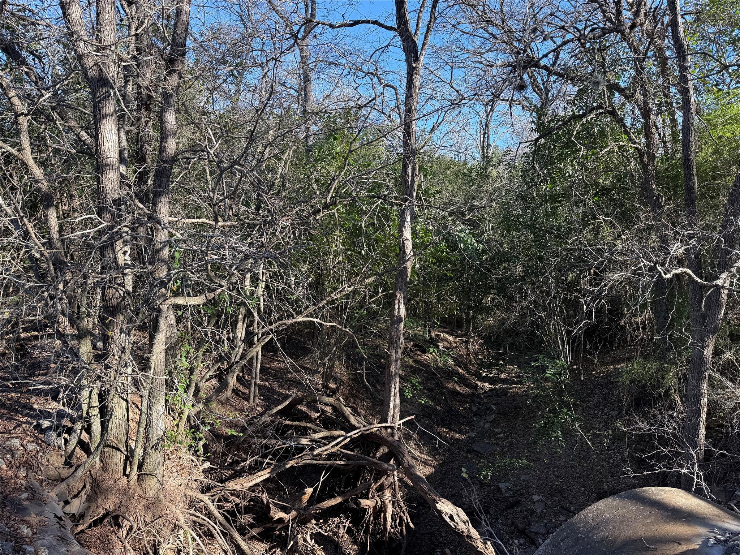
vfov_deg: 56.8
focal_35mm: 24
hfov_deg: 71.6
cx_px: 370
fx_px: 513
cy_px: 278
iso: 100
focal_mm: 6.76
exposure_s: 1/612
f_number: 1.78
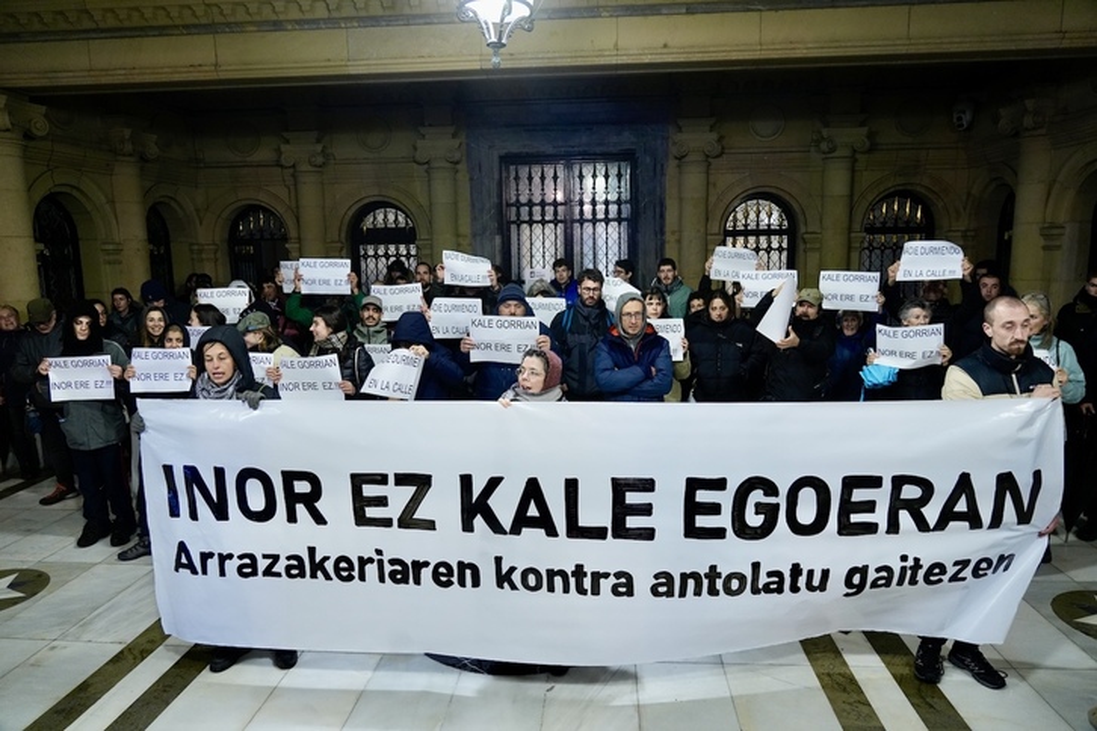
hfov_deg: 73.7
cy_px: 366
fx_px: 731
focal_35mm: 24
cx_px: 548
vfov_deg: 53.1
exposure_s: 1/80
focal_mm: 24
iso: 3200
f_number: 4
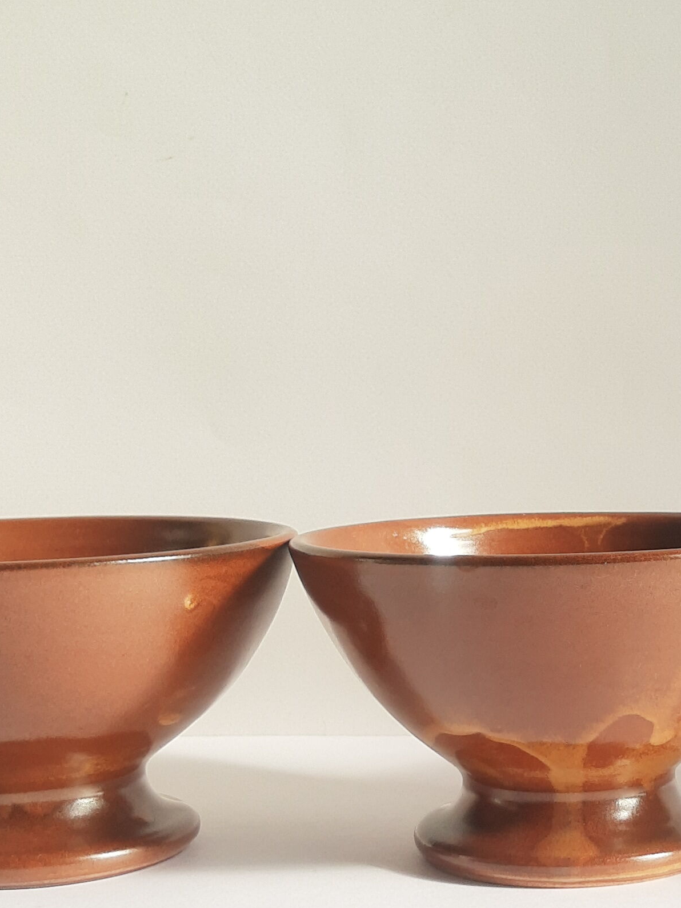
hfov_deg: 21.6
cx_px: 572
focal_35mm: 67
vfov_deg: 28.7
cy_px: 630
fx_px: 1757
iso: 40
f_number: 1.8
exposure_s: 1/152
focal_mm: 3.95
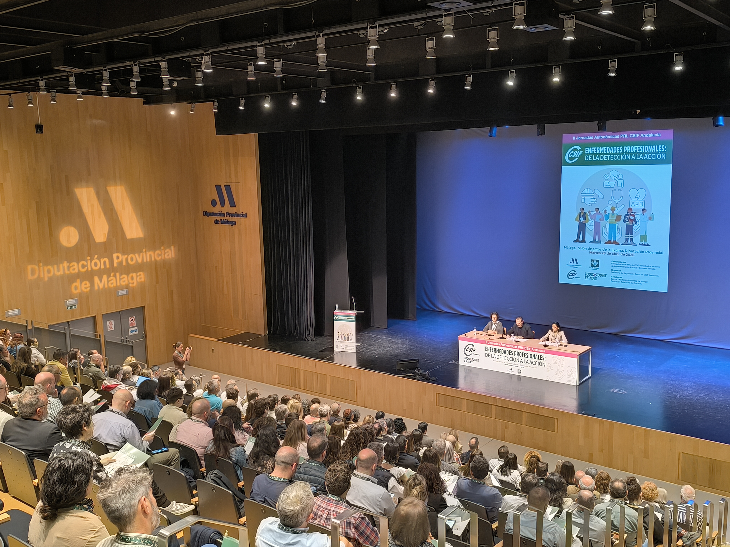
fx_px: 696
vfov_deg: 42.9
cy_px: 274
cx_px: 365
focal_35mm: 33
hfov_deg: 55.4
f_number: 1.65
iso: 1600
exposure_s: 1/33.3
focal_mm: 6.14
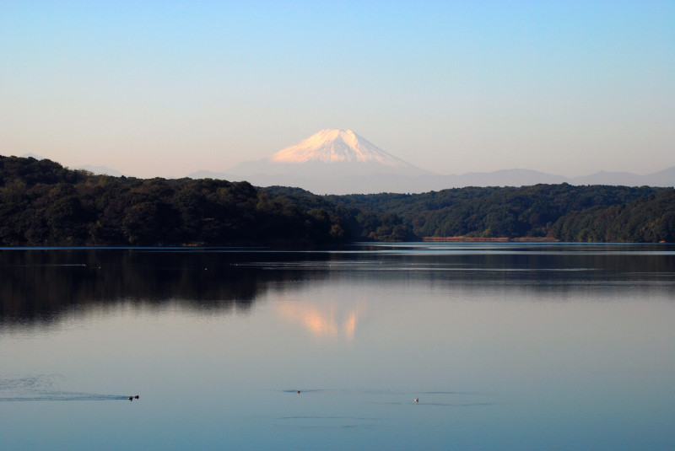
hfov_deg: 16.1
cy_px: 226
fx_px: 2393
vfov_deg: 10.8
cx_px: 338
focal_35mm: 128
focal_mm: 85
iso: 100
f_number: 8
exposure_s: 1/640
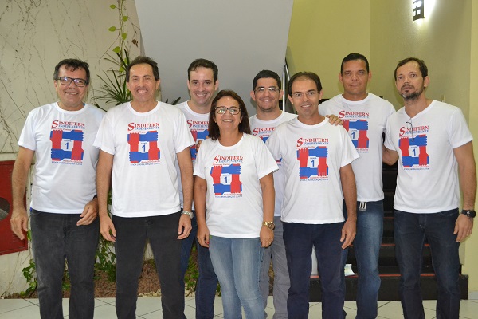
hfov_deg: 49.6
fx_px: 518
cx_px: 239
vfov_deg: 34.2
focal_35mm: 39
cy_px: 160
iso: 3200
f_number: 4.2
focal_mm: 26
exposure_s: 1/60
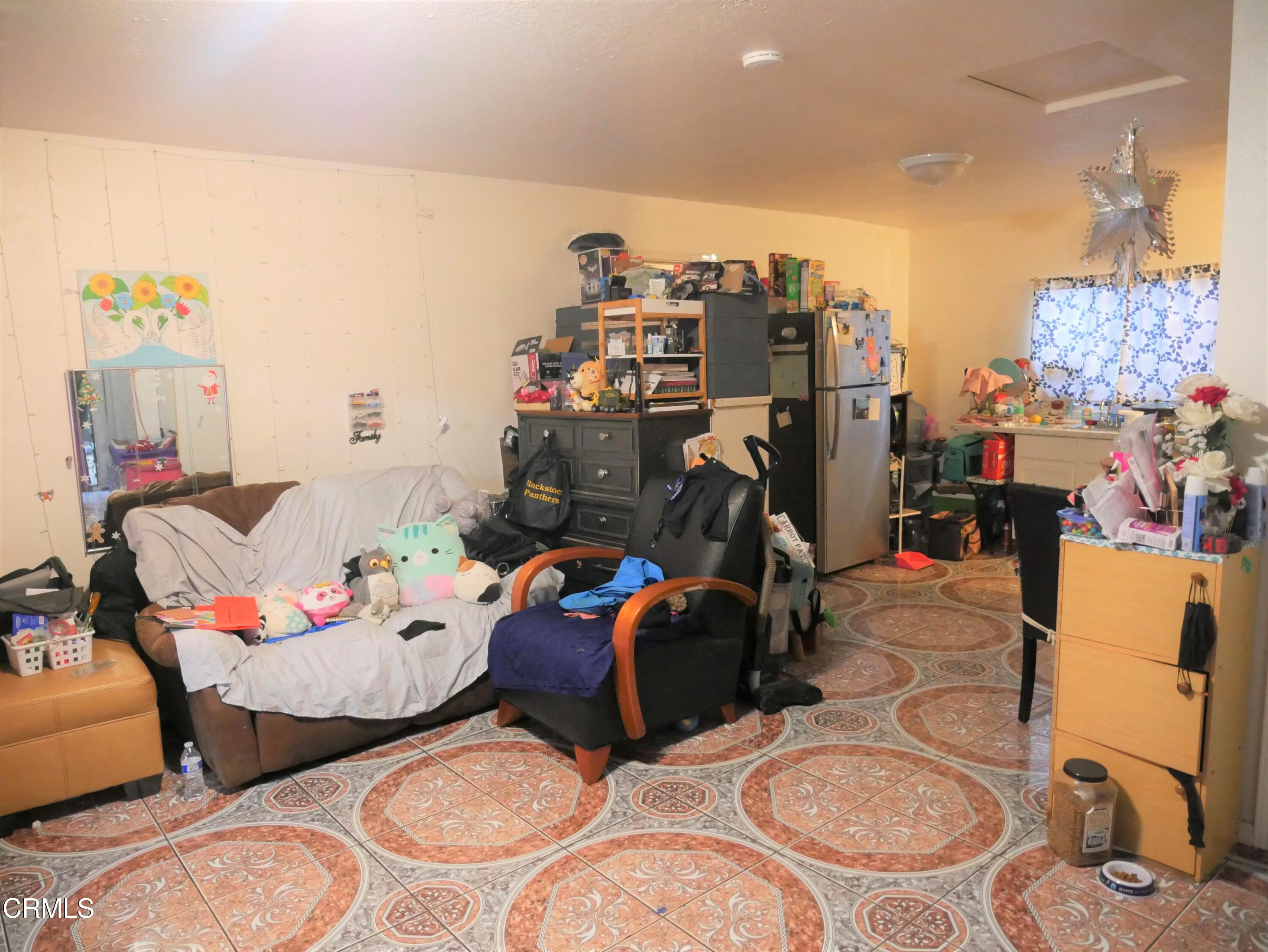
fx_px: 879
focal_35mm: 24
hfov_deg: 71.6
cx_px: 634
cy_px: 476
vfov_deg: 56.8
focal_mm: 12
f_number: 2.8
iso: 3200
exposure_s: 1/50
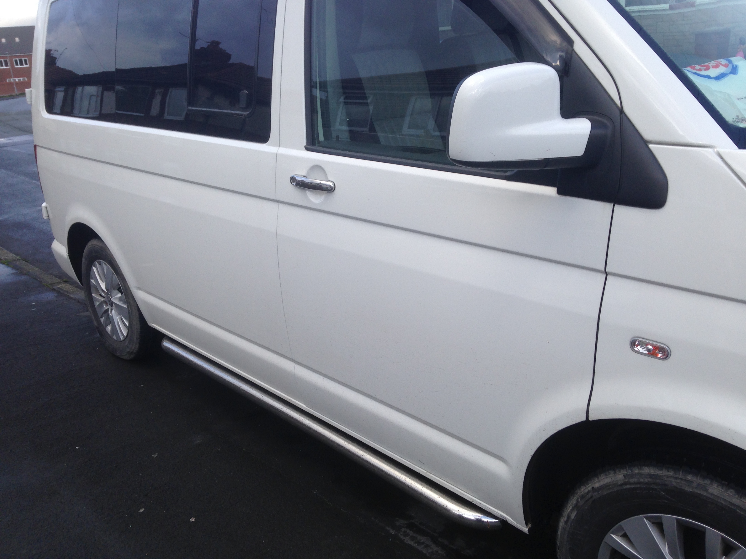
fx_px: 711
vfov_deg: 42.9
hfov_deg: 55.4
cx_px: 373
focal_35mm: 33
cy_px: 280
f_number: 2.4
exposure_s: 1/359
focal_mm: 4.12
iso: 50
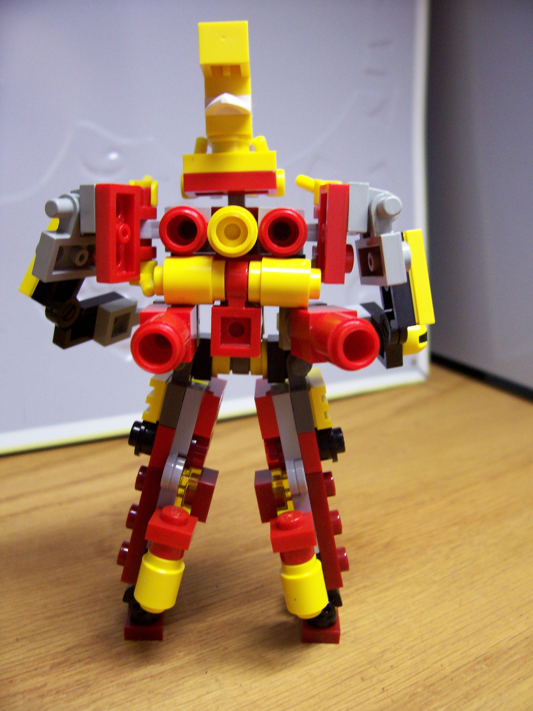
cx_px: 266
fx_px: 698
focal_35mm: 34
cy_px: 356
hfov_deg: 41.8
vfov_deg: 54.0
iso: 160
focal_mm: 5.6
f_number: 2.7
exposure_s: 1/20.2
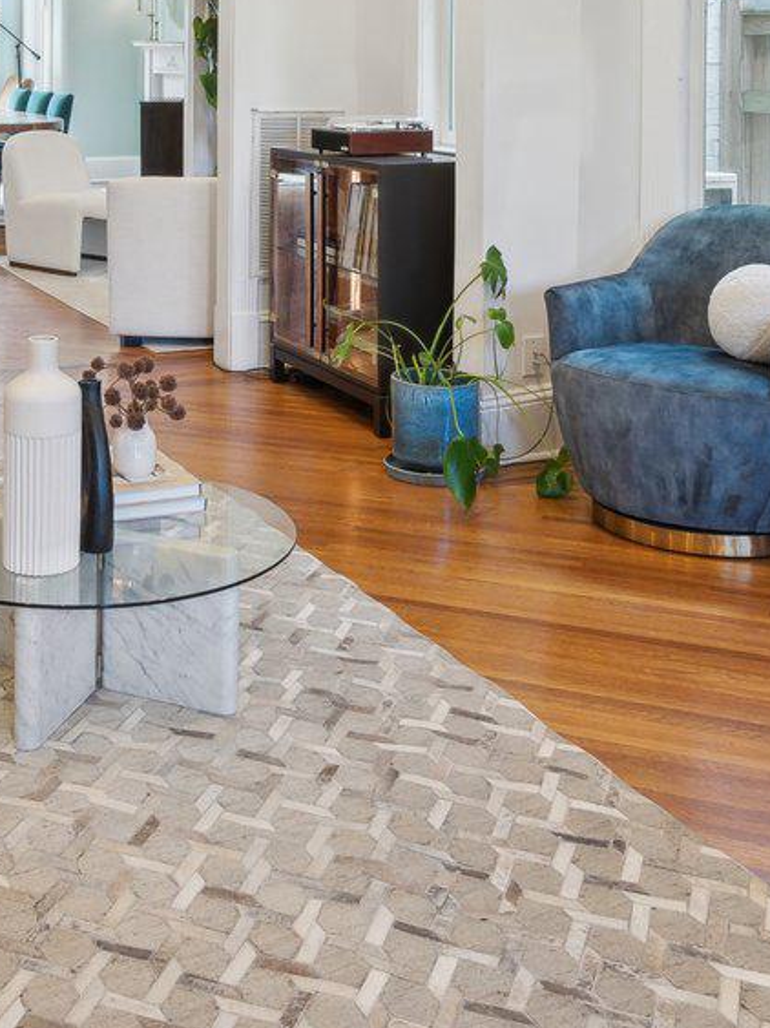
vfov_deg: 35.9
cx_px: 235
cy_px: 54
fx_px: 1454
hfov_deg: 29.4
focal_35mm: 49
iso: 100
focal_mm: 14
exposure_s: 1/5
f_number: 7.1
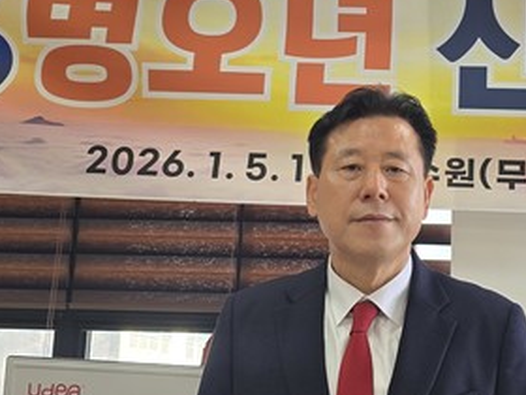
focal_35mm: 64
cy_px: 100
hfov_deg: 29.6
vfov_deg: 22.7
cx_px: 420
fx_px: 972
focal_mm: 6.3
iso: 100
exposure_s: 1/120
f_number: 1.7
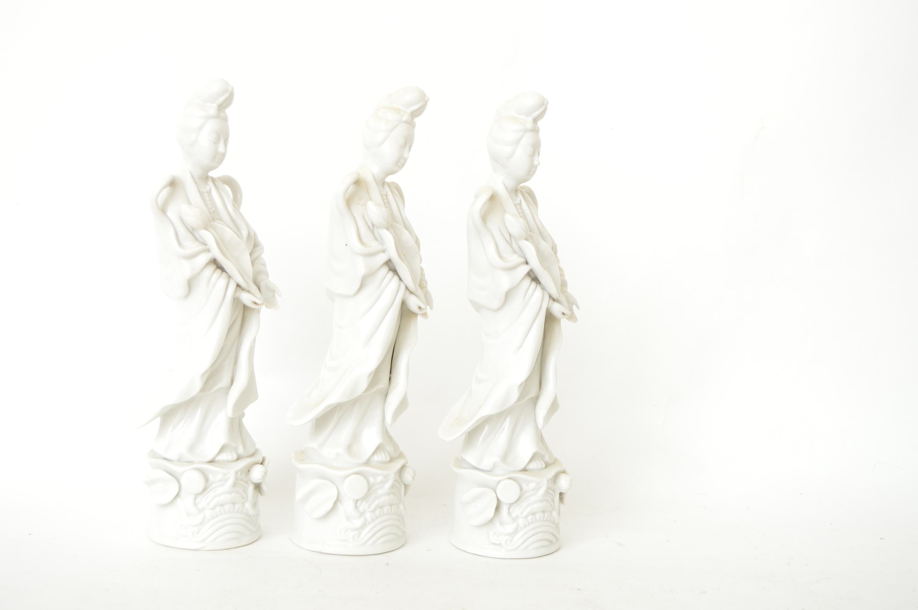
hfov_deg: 38.9
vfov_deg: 26.4
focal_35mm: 51
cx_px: 459
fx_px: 1299
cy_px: 305
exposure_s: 1/160
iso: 200
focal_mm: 34
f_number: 5
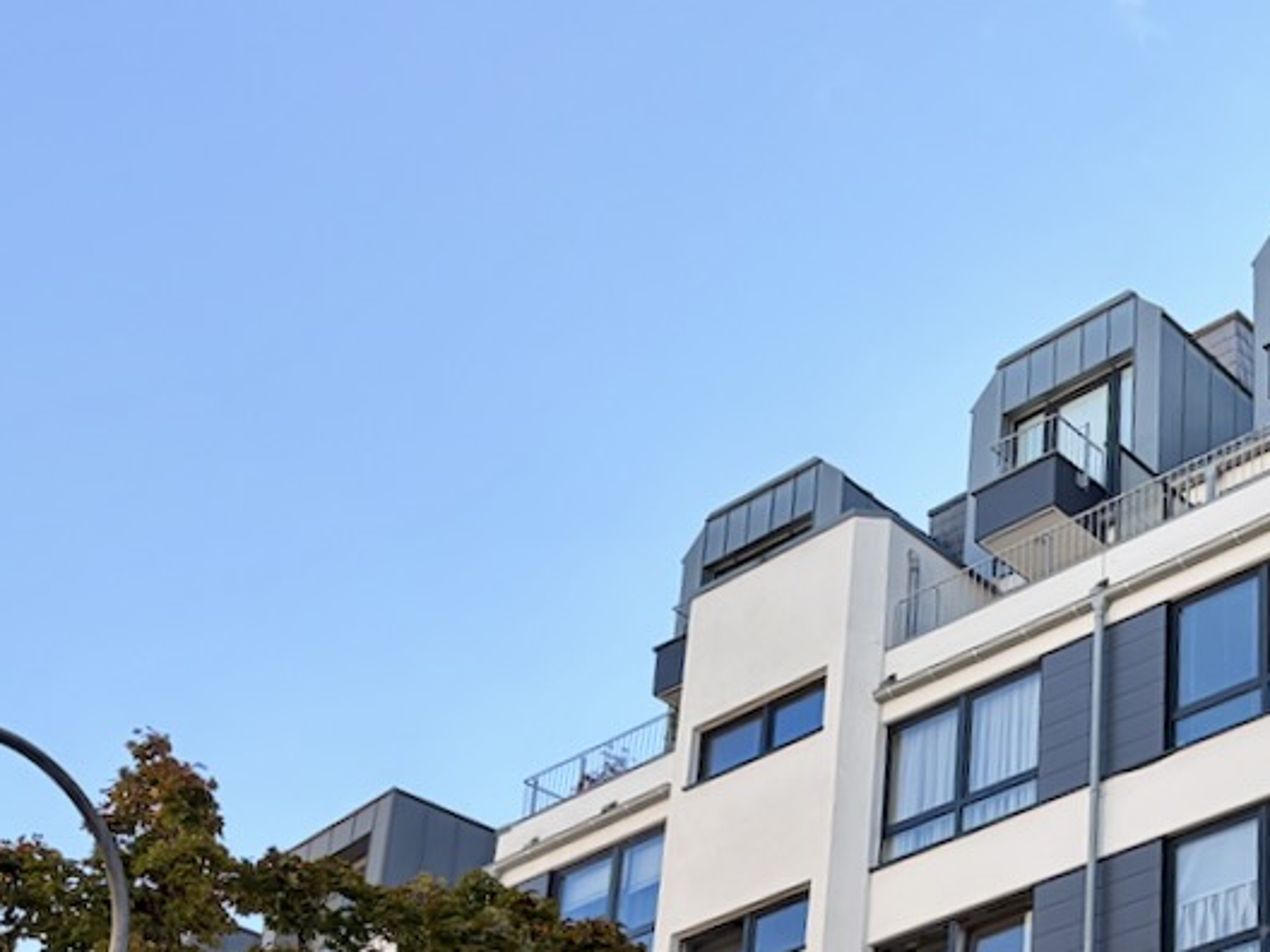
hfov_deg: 29.4
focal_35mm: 63
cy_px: 1067
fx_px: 2311
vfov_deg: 21.9
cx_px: 1147
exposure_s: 1/1393
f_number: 1.6
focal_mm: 5.96
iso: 50
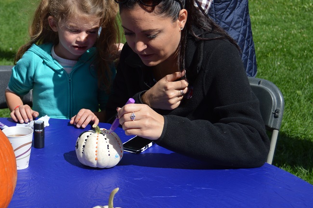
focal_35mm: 74
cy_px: 79
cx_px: 68
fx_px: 642
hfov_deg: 26.9
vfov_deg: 18.3
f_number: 4
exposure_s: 1/1250
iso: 100
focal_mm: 26
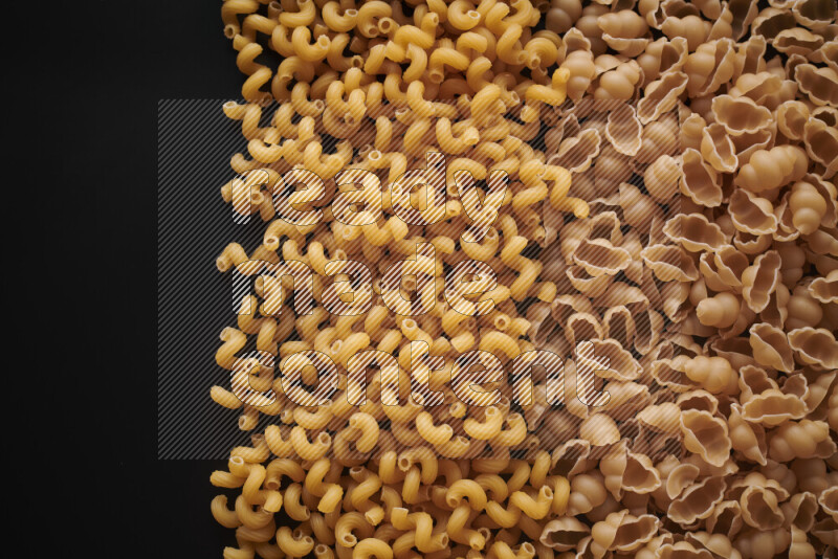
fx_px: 1164
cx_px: 419
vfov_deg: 27.0
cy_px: 280
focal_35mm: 50
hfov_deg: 39.6
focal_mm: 50
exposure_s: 1/100
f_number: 8
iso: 160
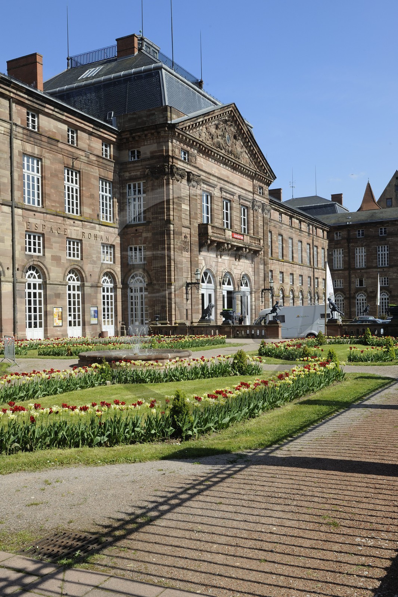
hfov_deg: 38.9
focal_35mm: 34
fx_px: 564
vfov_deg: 55.8
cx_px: 199
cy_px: 298
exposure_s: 1/160
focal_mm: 34
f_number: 13
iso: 200
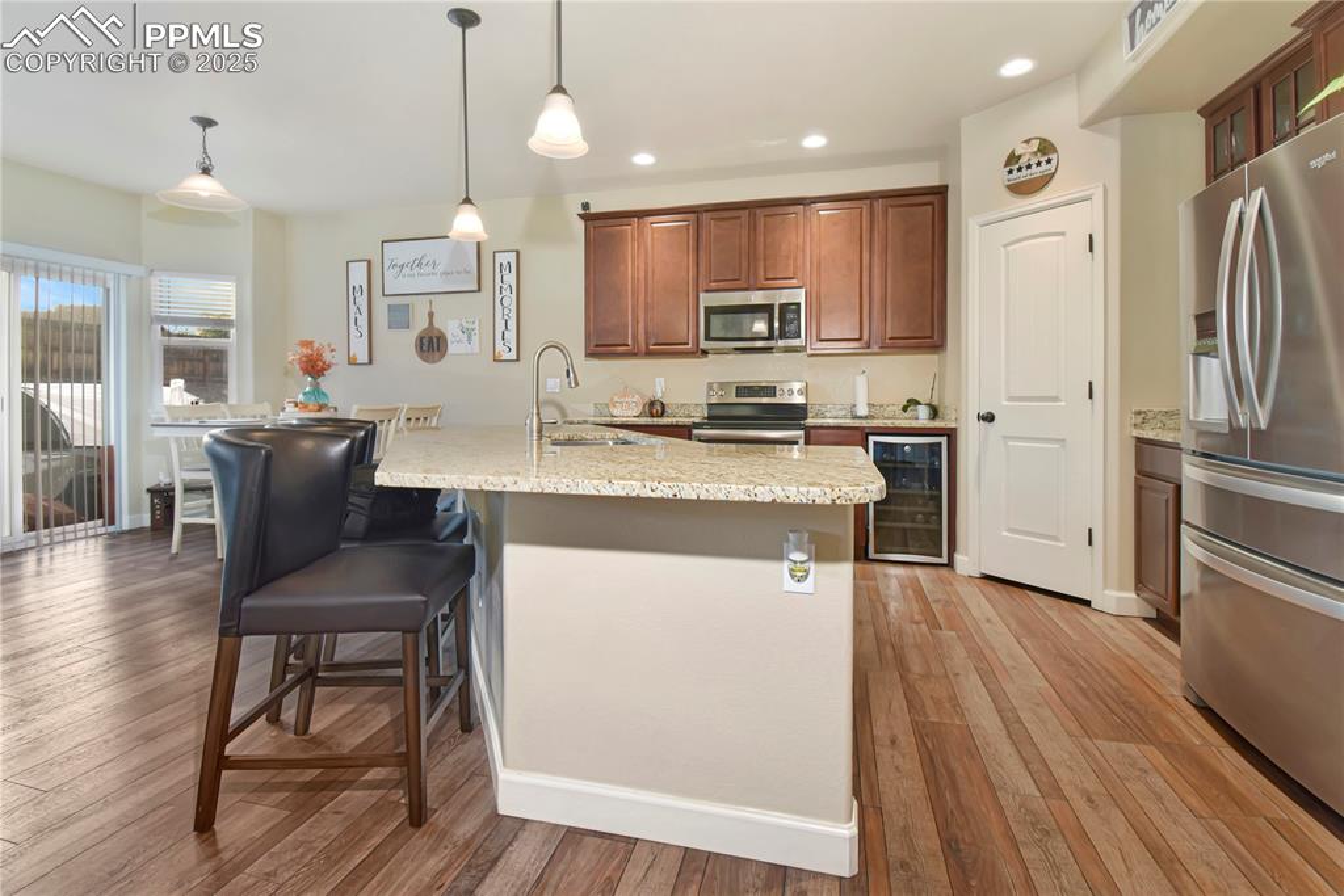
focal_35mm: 15
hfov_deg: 100.4
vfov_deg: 77.3
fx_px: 560
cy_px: 448
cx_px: 672
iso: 320
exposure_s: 1/5
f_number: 8
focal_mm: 10
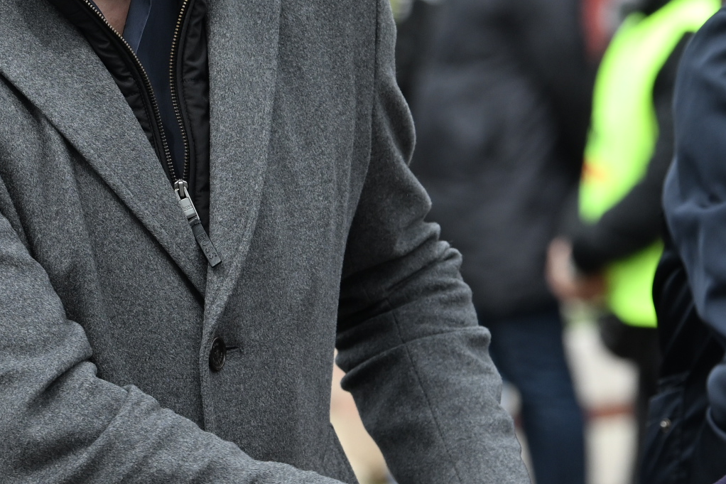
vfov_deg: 3.2
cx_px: 88
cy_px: 143
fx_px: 8629
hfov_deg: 4.8
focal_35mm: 428
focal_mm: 135
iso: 500
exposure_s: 1/1000
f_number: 5
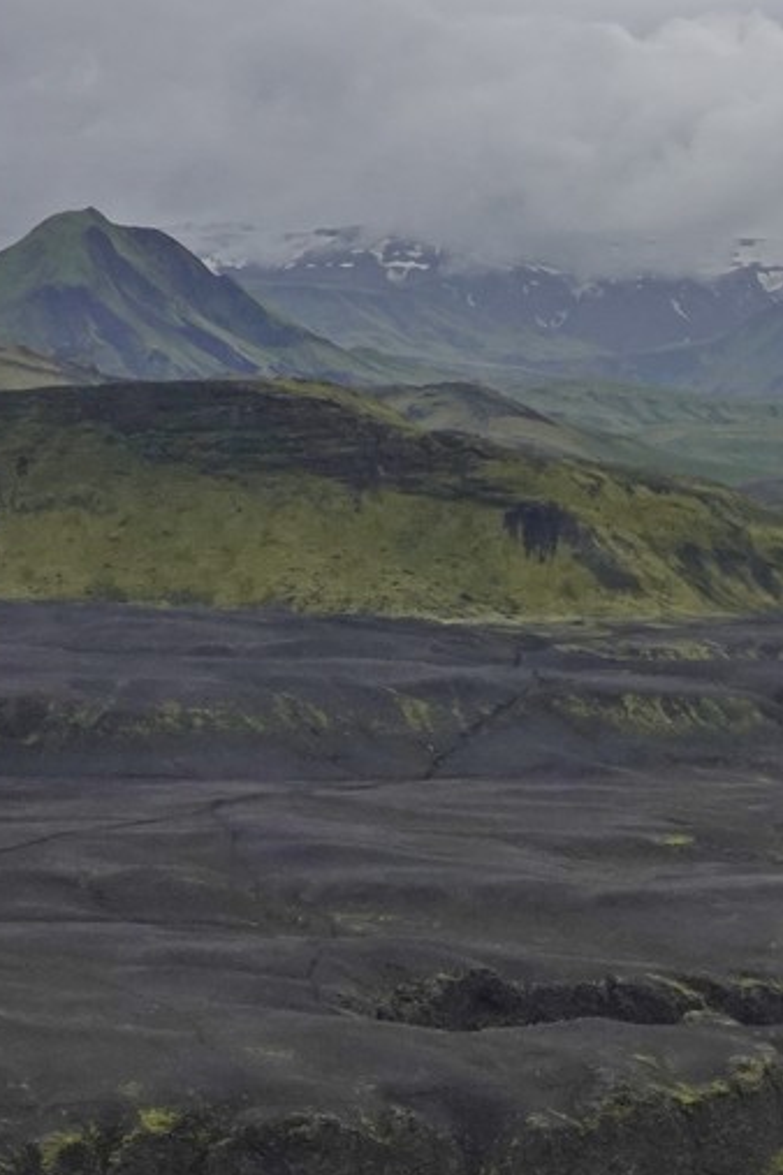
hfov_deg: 11.4
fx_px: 3654
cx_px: 1378
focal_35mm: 112
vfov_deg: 18.0
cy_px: 1068
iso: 250
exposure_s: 1/1000
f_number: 8
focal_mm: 13.56
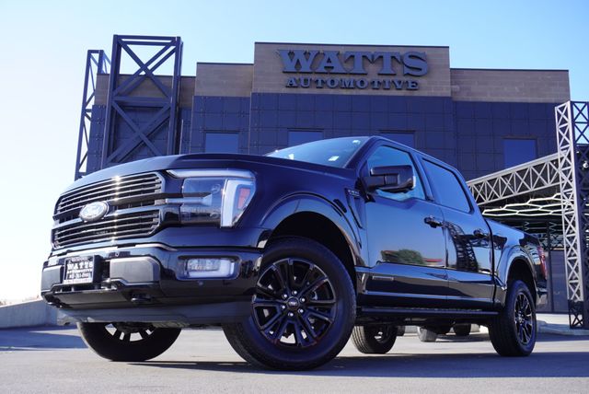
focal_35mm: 38
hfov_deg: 51.2
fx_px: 614
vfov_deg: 35.6
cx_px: 294
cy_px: 197
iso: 100
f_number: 6.3
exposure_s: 1/100
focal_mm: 25
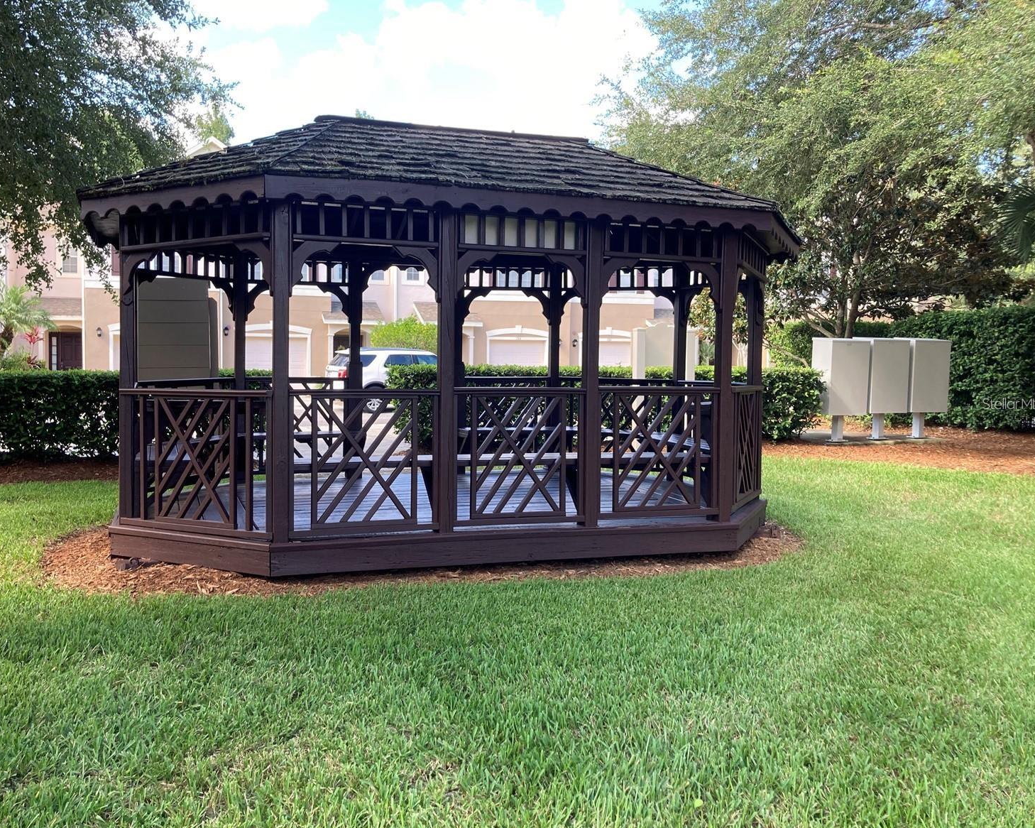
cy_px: 403
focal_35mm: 30
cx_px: 481
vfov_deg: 48.5
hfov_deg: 58.7
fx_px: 919
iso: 32
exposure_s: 1/121
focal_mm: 3.99
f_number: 1.8
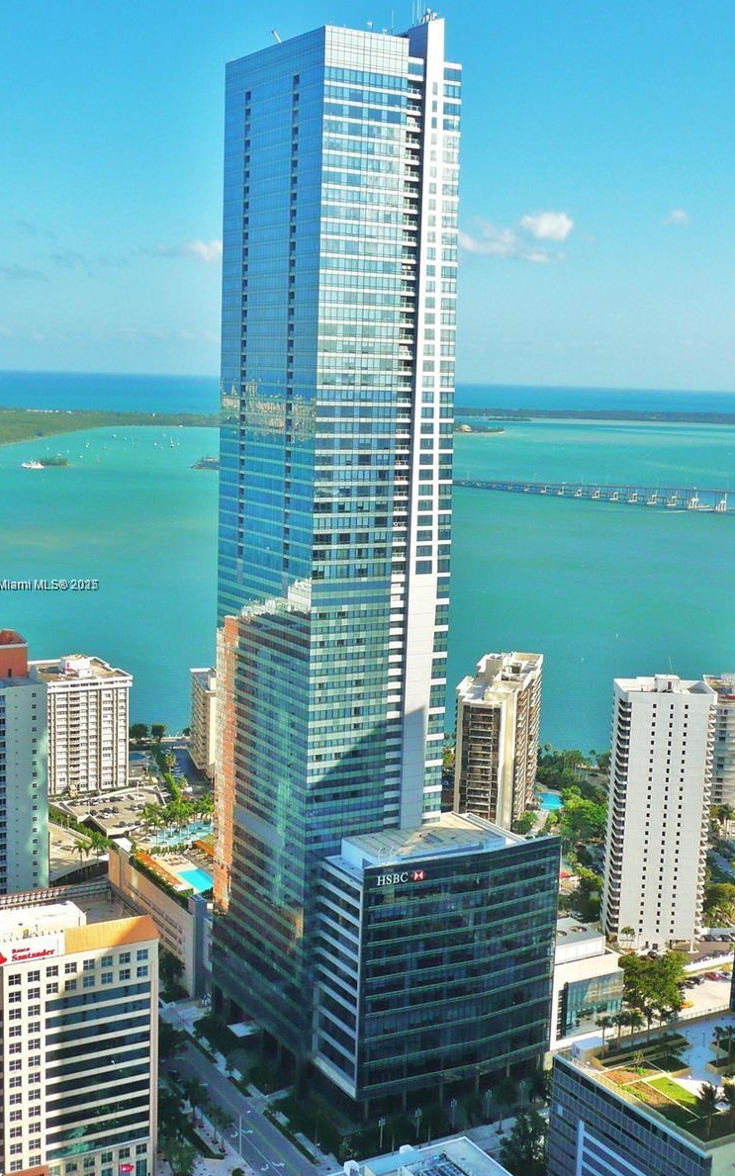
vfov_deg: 43.5
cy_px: 586
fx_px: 1474
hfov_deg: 28.0
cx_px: 362
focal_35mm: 46
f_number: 4
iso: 100
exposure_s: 1/640
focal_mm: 7
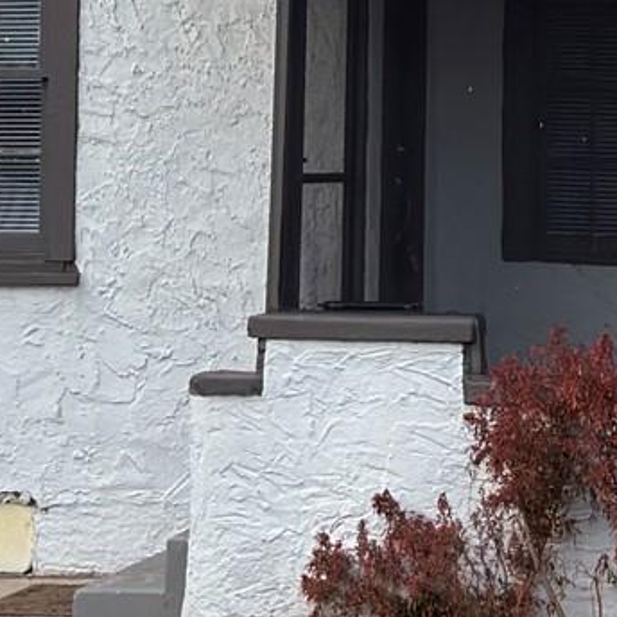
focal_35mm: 181
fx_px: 3650
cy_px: -244
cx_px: 346
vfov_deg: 9.4
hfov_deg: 9.7
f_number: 1.78
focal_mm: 6.76
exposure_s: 1/929
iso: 64
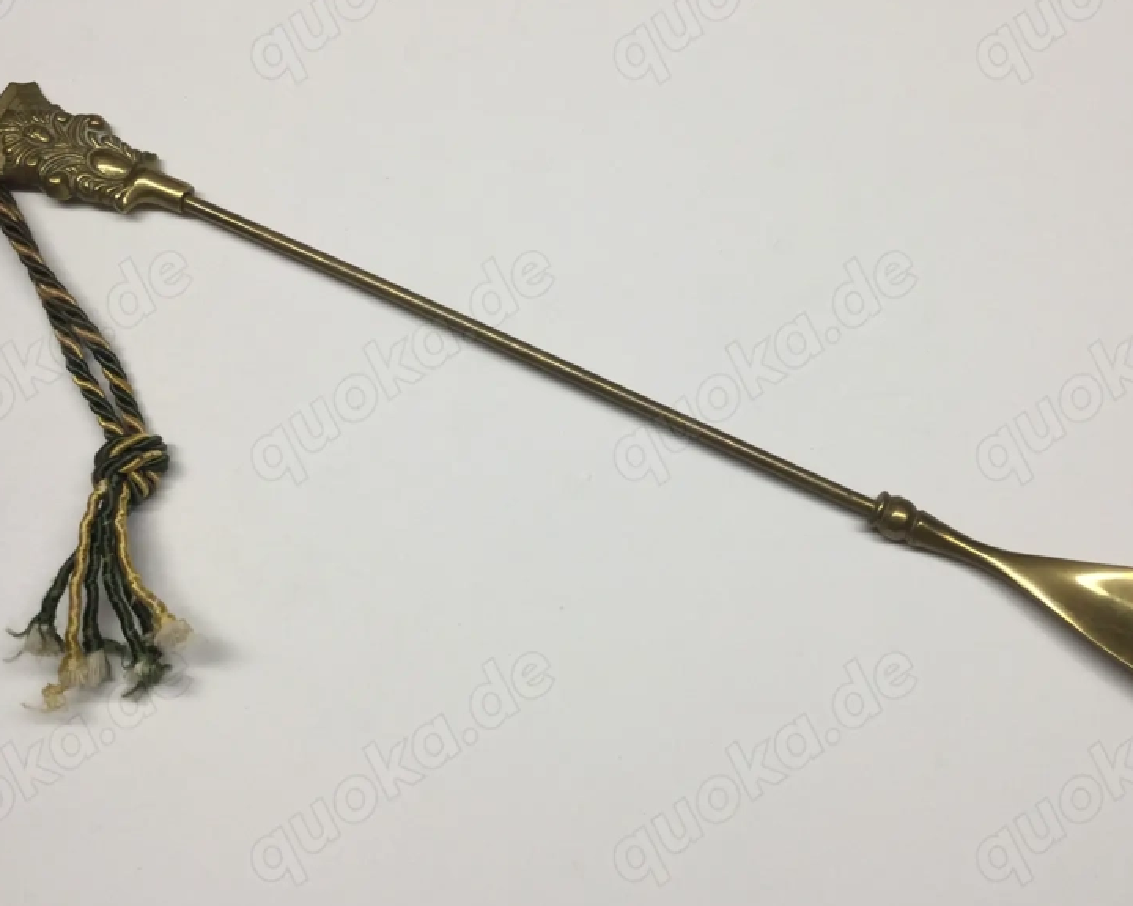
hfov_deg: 43.8
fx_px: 1408
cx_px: 590
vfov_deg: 35.6
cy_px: 385
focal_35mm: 42
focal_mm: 3.3
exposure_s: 1/50
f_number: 2.4
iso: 25
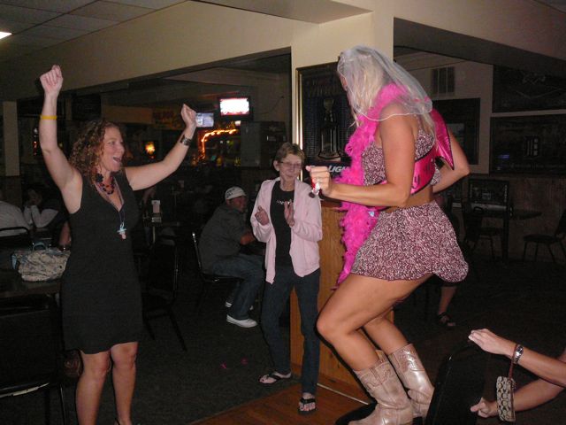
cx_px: 283
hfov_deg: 52.6
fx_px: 572
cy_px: 212
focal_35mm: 35
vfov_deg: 40.7
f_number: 2.8
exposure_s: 1/30
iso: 400
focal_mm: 5.2
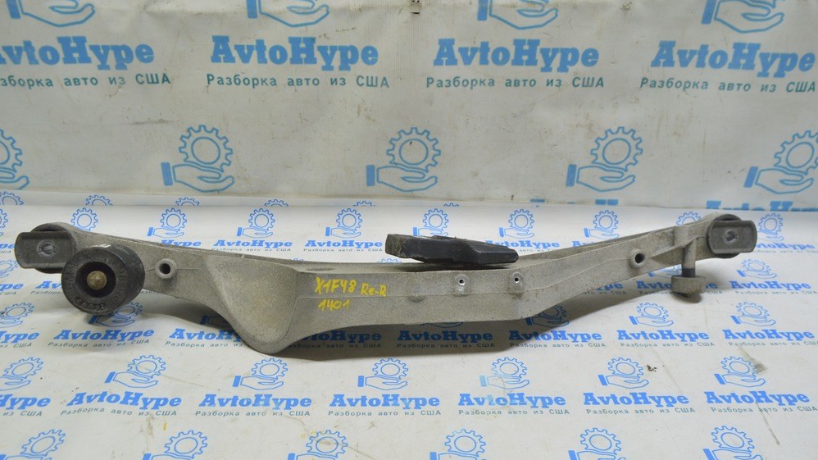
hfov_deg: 66.1
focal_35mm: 29
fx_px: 629
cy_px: 228
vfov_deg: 40.2
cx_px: 403
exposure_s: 1/20
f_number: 5.6
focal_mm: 18
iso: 400
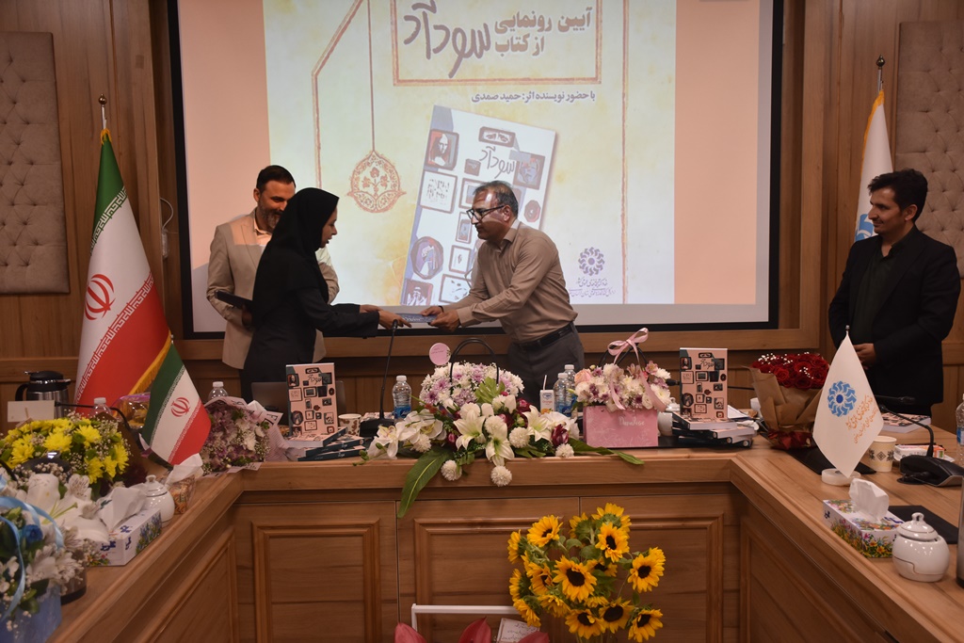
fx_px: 964
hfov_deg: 53.1
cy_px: 322
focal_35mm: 36
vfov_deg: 36.9
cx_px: 482
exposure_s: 1/100
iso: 800
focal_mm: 24
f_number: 5
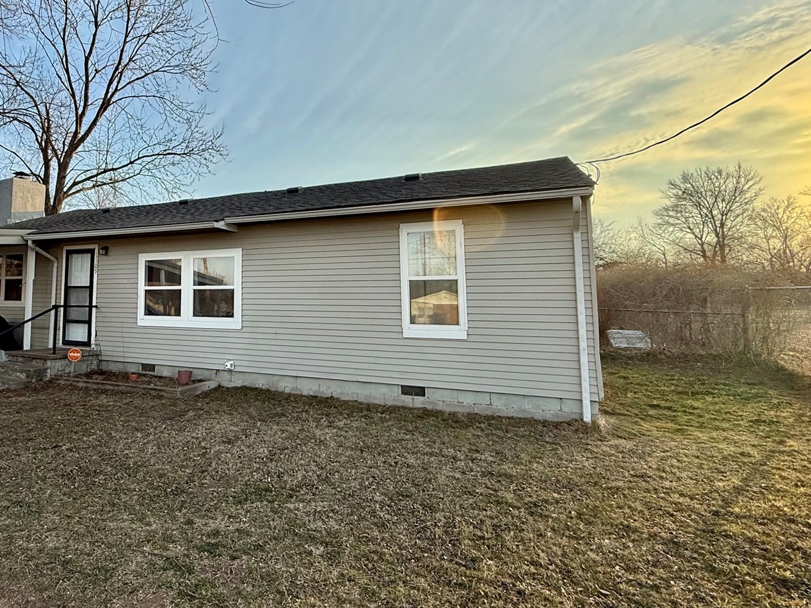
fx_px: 515
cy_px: 252
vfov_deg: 60.7
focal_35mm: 22
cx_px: 250
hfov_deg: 73.3
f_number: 2.2
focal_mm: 2.22
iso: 50
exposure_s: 1/1087
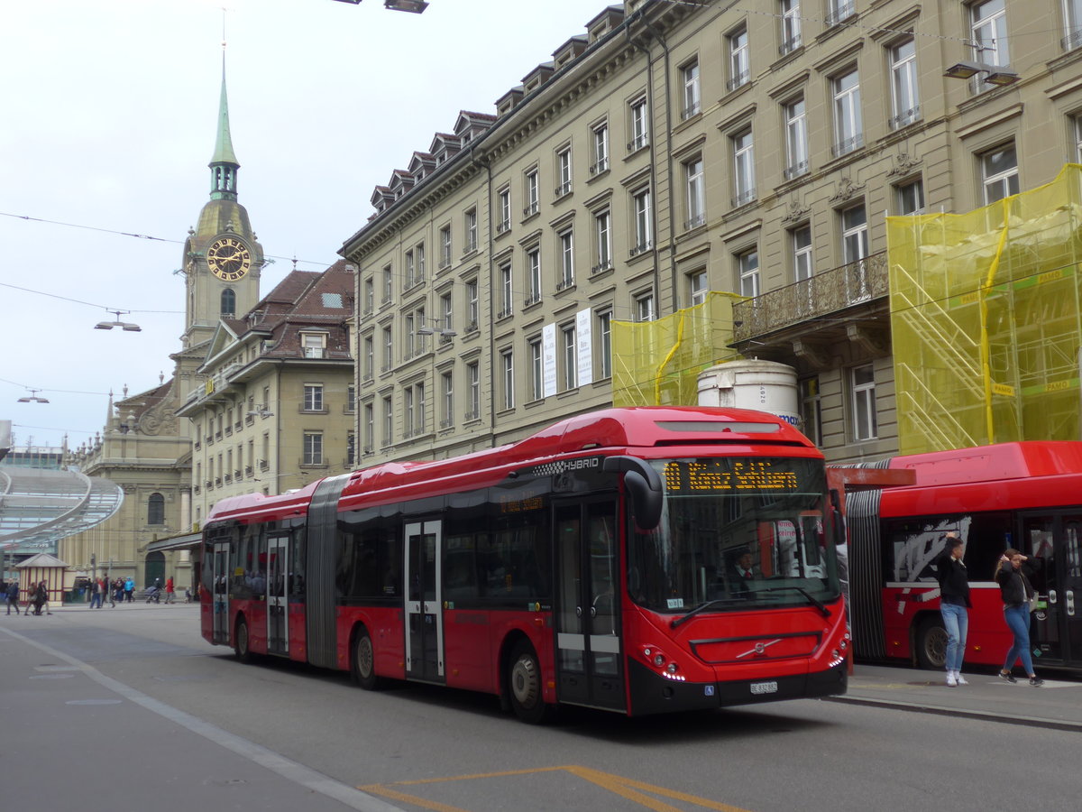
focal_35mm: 44
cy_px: 406
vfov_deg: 32.9
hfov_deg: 42.9
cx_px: 541
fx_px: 1375
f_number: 2.8
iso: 80
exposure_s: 1/320
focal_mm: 9
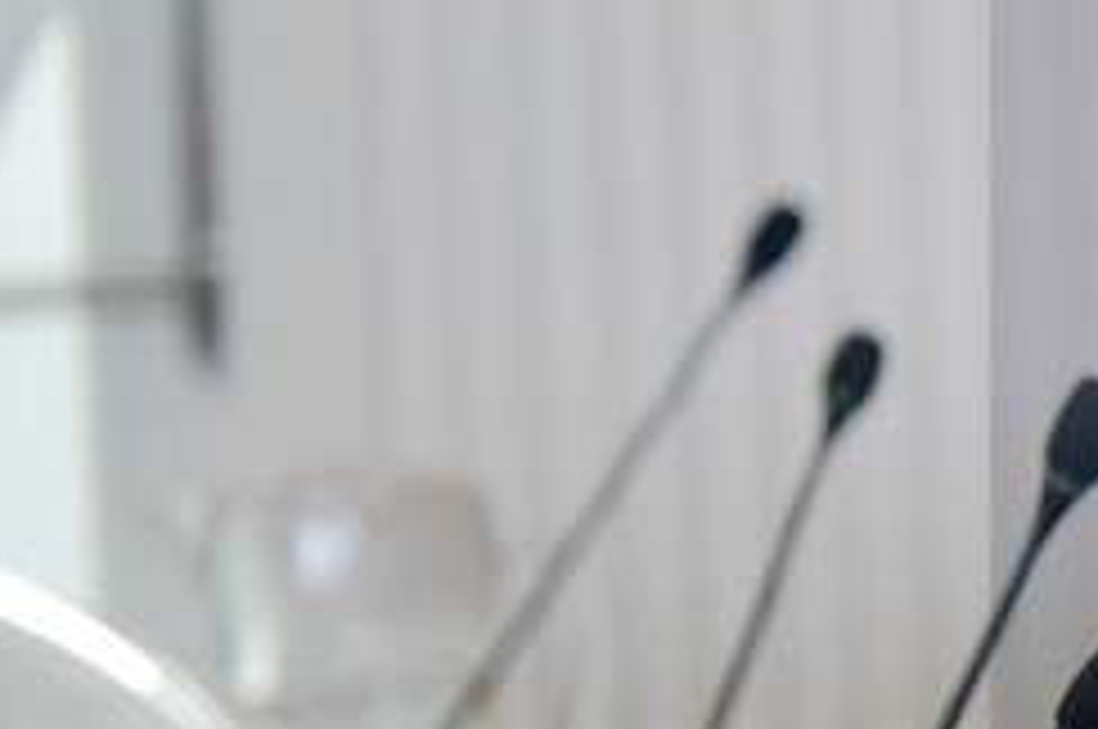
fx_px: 25616
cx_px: 2088
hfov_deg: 2.4
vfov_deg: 1.6
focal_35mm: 841
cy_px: 637
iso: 1000
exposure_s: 1/400
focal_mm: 200
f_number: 2.8
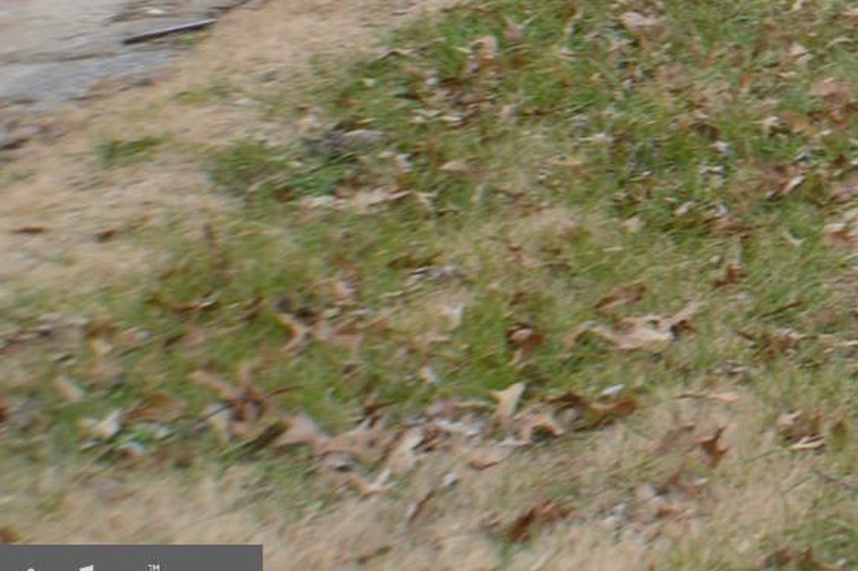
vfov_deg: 9.2
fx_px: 3429
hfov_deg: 13.0
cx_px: 1504
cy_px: -395
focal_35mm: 144
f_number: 5.6
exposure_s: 1/125
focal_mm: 26
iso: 320
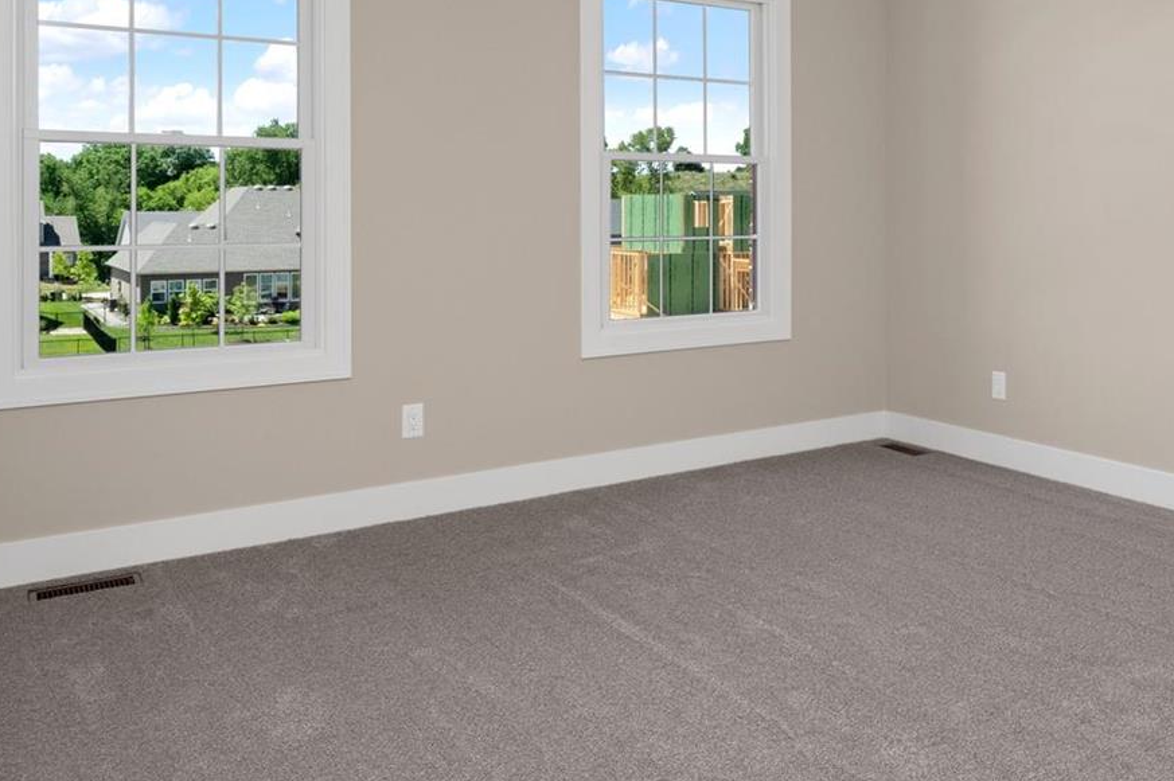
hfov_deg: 55.5
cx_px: 820
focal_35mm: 33
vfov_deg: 39.2
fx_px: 1076
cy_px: 231
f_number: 8
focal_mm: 9
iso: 400
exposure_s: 1/6
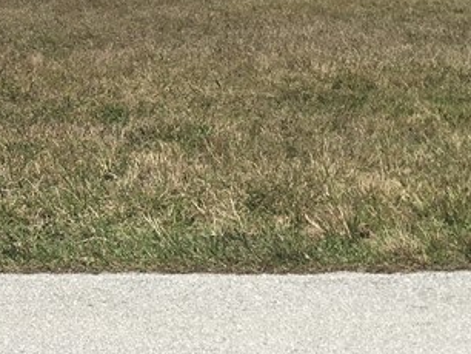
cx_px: -142
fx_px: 1321
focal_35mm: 97
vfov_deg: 14.7
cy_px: -80
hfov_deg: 18.8
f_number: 2.2
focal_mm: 4.15
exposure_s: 1/1923
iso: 25
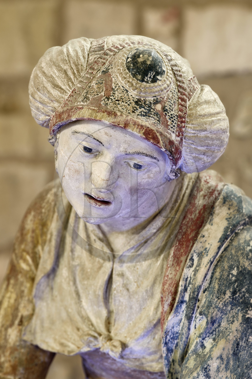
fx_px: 2102
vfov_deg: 10.3
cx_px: 126
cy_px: 190
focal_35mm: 200
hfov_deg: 6.9
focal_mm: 200
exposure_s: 1/1.67
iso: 200
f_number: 6.3
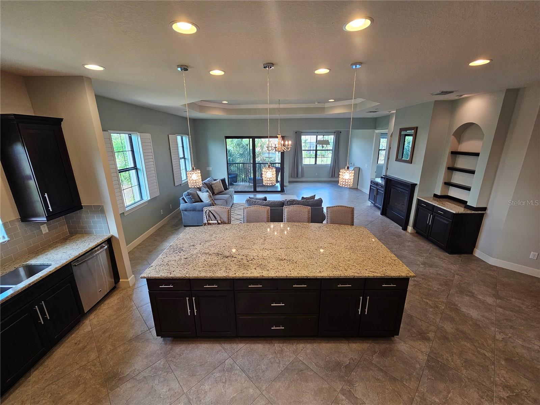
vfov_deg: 89.9
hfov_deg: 106.2
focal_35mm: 13
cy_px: 202
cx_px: 270
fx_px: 203
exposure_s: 1/60
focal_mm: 2.2
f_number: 2.2
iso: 125
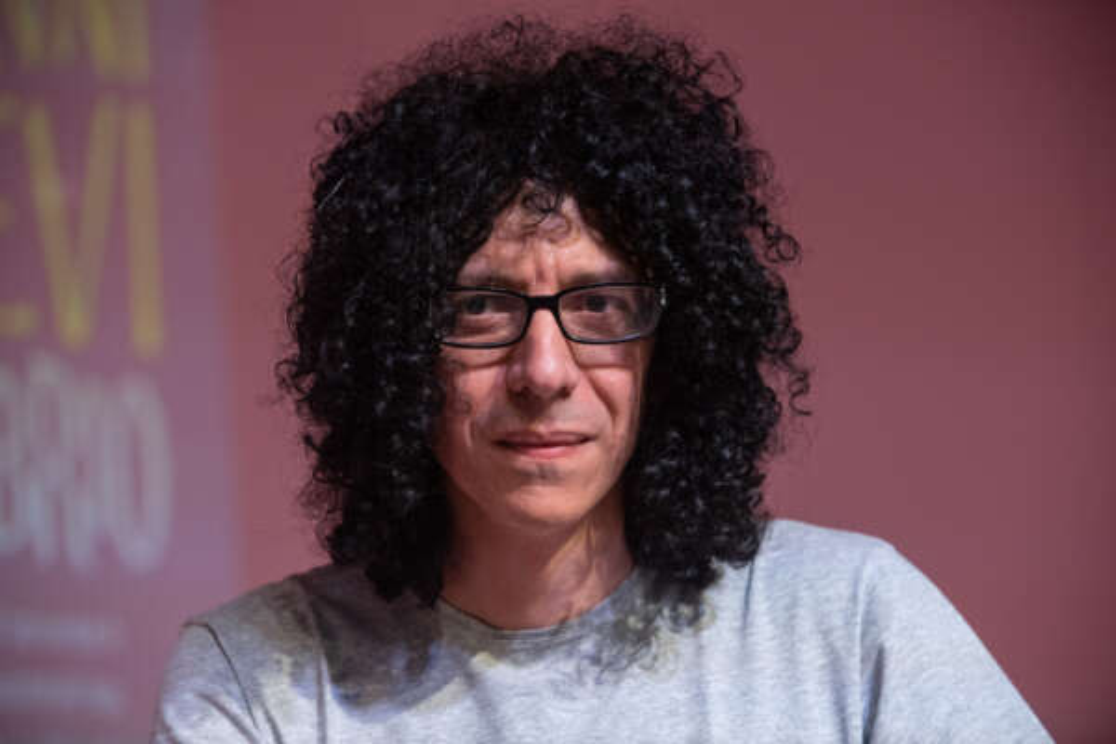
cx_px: 558
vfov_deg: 10.5
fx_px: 4030
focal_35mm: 130
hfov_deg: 15.8
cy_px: 372
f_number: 4.5
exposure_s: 1/320
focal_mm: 130
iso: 2000
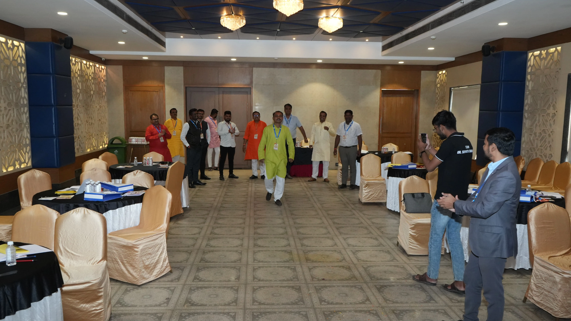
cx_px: 287
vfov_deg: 37.8
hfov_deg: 62.6
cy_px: 174
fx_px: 469
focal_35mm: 31
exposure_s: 1/125
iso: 5000
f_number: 10
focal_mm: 29
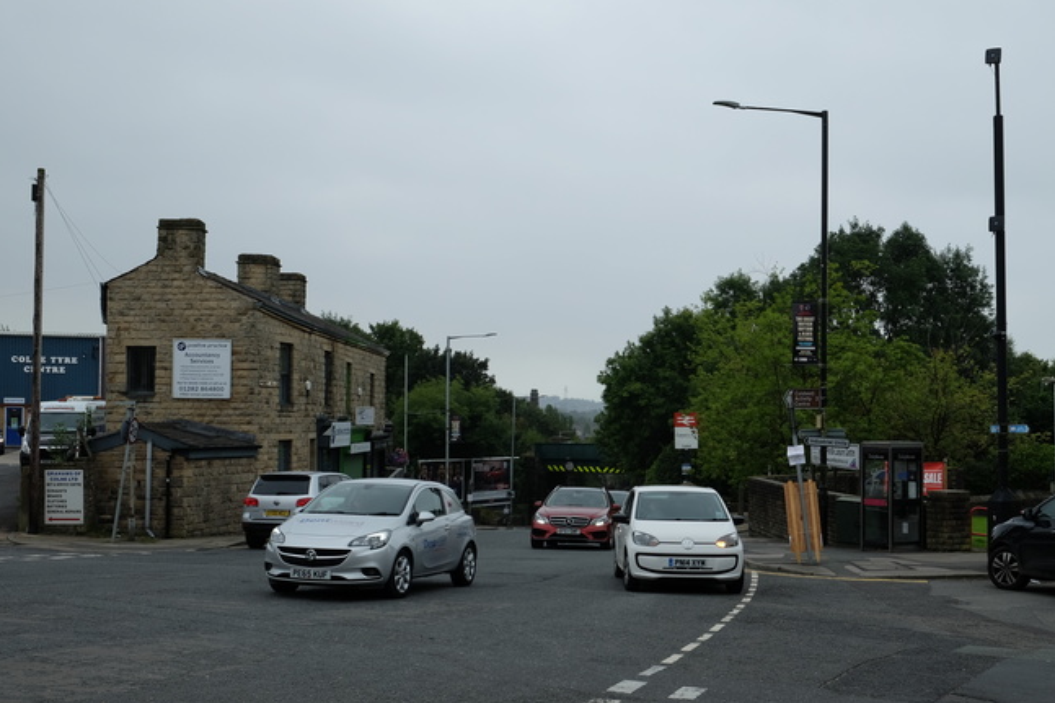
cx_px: 563
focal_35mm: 49
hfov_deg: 40.3
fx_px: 1436
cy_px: 370
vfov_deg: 27.5
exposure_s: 1/200
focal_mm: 26.5
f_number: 5.6
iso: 200
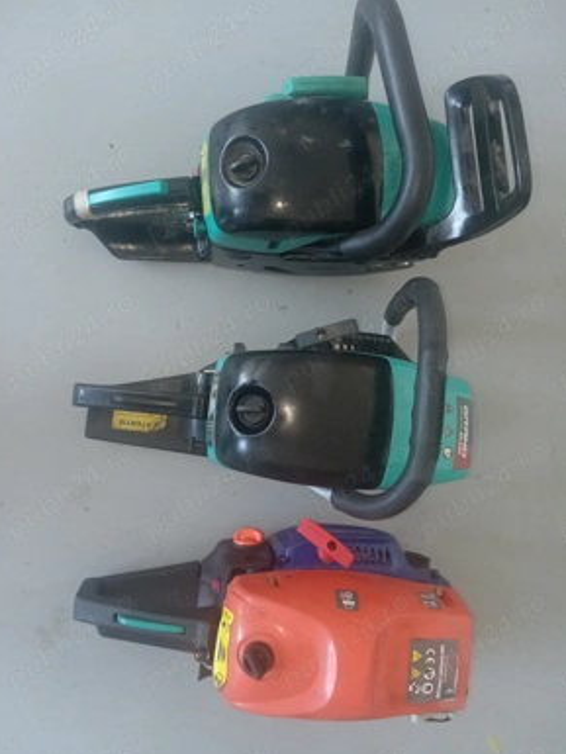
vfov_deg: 65.3
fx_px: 588
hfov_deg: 51.4
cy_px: 374
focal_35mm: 27
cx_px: 276
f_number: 1.8
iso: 444
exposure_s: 1/25
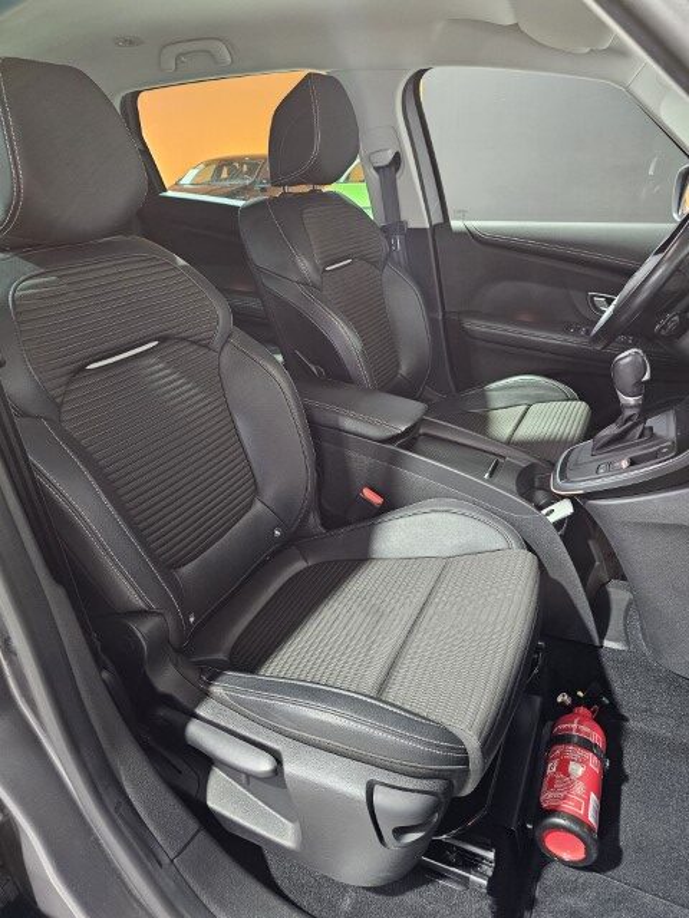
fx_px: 610
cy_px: 459
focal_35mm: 23
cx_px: 344
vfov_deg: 73.9
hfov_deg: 58.9
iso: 640
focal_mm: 6.3
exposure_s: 1/33
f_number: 1.7
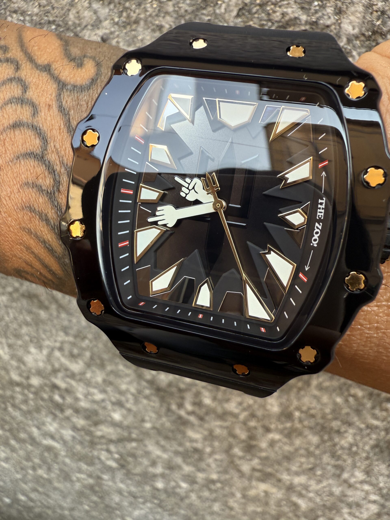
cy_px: 260
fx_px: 361
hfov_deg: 56.8
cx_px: 195
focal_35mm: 24
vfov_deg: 71.6
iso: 40
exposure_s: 1/101
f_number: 2.2
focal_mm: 2.22
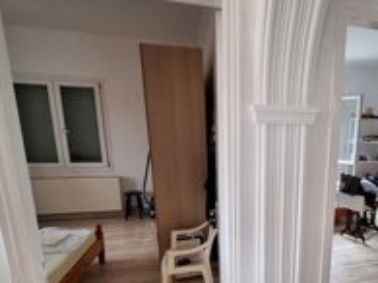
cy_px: 188
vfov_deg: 55.6
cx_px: 277
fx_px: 262
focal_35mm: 24
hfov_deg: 67.7
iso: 160
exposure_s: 1/33
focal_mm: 1.74
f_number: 2.2
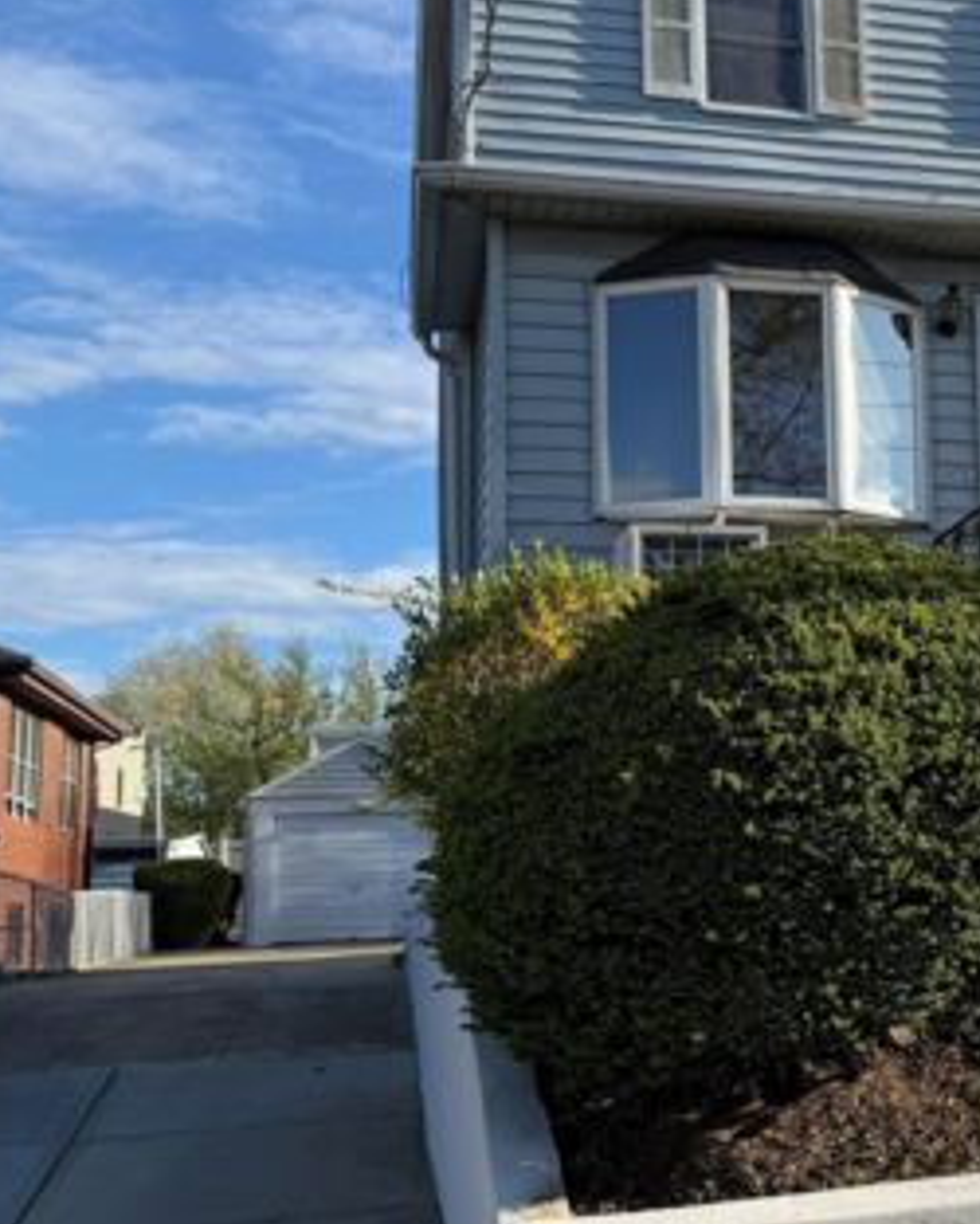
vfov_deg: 38.8
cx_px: 953
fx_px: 1739
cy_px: 596
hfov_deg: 29.6
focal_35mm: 48
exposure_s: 1/2703
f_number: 1.78
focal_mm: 6.76
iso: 80
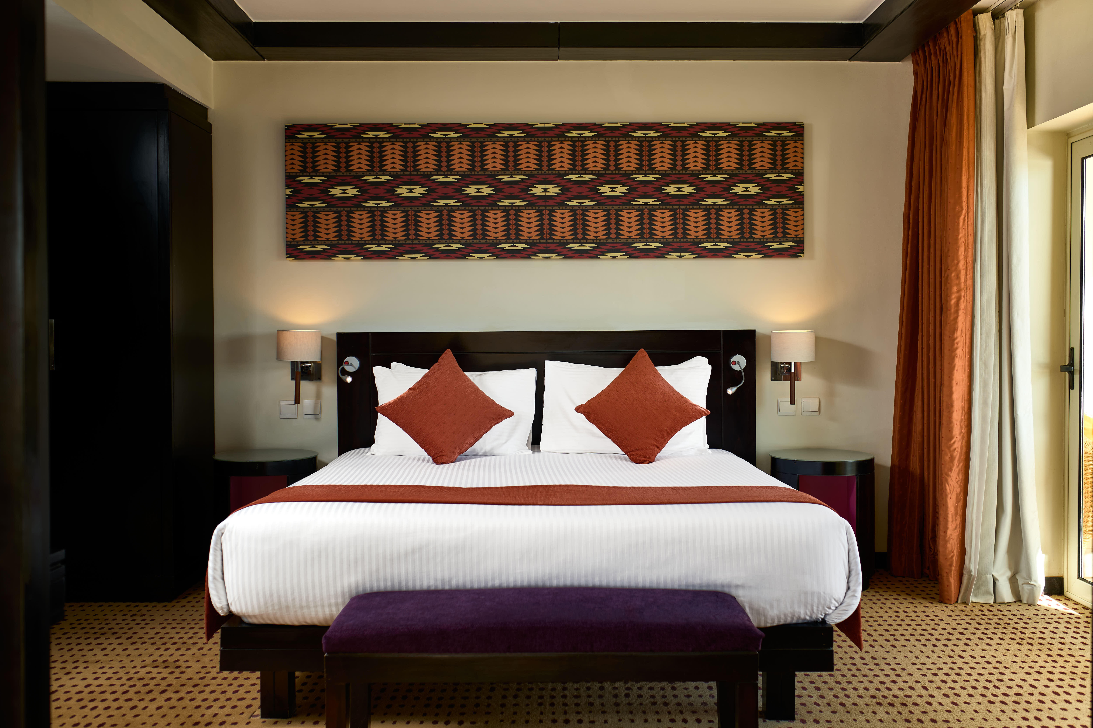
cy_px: 364
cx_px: 546
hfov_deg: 54.4
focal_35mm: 35
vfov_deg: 37.9
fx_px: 1063
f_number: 3.2
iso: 80
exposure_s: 1/160
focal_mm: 23
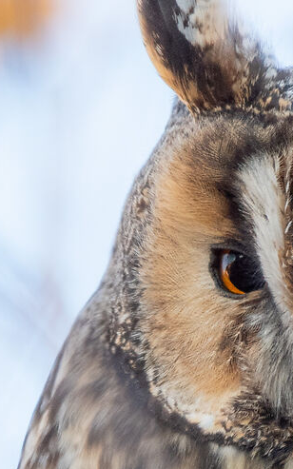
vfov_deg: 0.6
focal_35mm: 3718
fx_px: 47516
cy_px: 906
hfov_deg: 0.4
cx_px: 117
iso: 450
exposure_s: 1/200
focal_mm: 500
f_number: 5.6
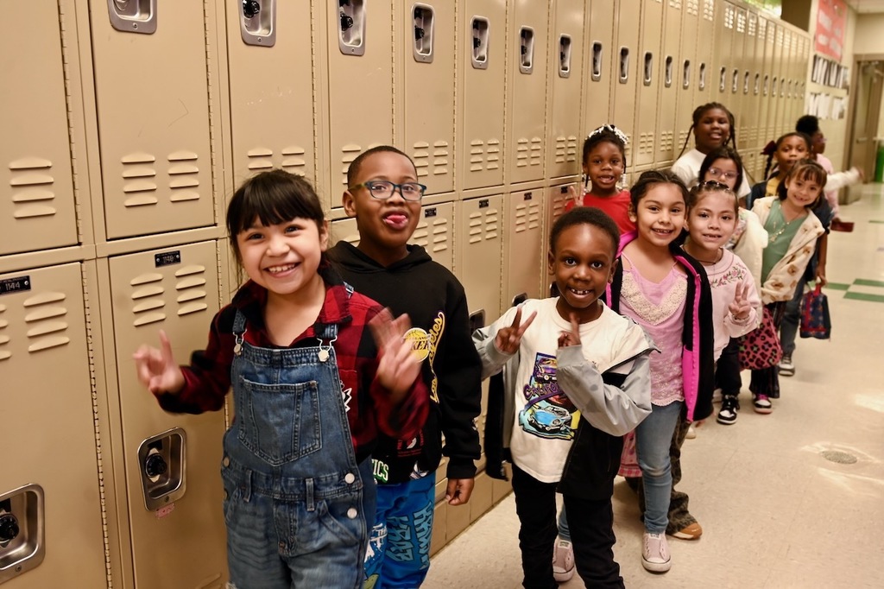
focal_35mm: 33
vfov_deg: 39.9
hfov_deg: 57.2
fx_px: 810
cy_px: 294
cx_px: 442
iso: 250
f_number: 4.5
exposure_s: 1/25
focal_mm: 33
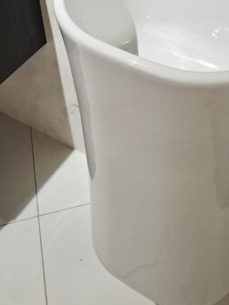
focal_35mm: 55
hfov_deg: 26.0
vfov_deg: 31.8
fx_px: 485
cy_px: -12
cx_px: 185
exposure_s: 1/60.2
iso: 200
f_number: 1.8
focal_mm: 5.54
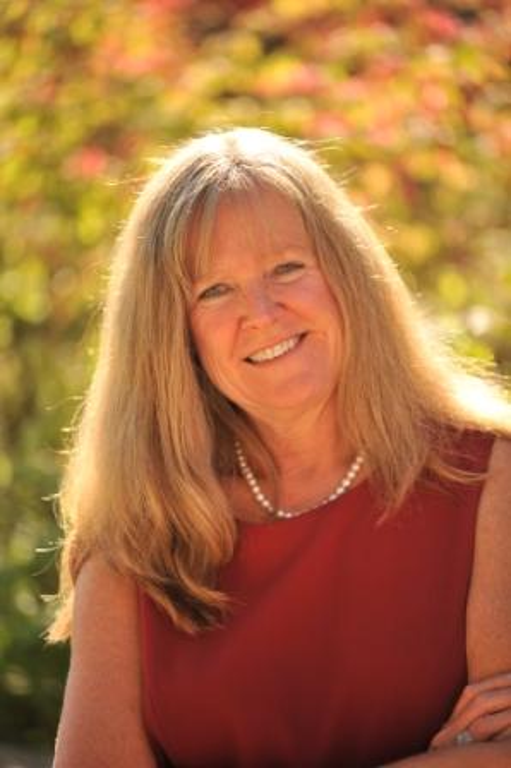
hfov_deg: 6.9
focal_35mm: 200
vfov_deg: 10.3
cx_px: 256
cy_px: 384
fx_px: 4265
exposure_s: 1/1000
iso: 320
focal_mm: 200
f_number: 2.8
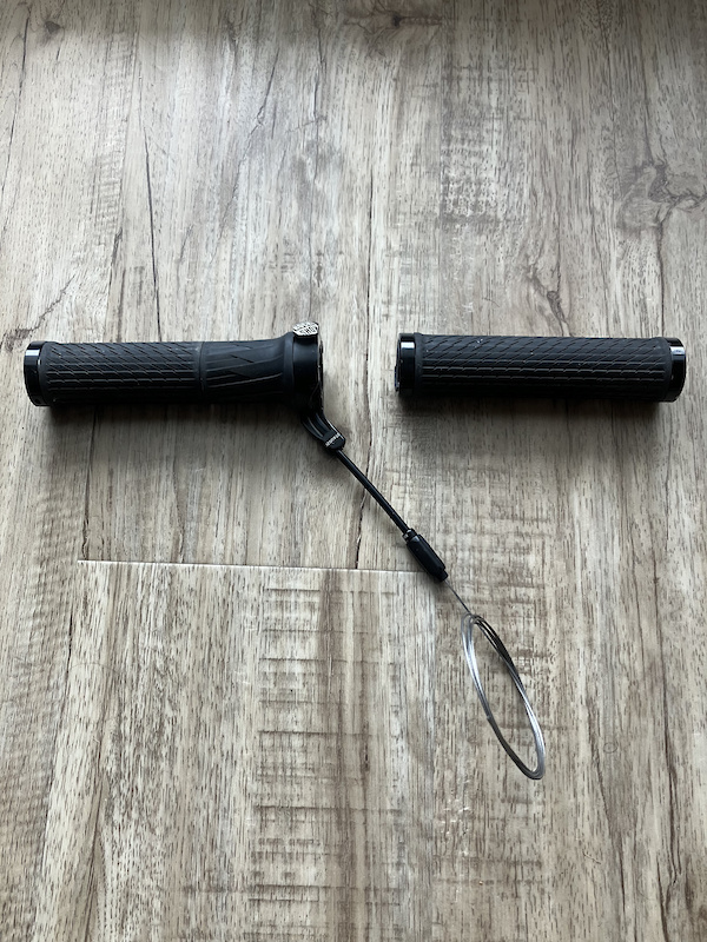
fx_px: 762
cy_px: 471
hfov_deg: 49.7
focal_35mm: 28
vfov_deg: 63.4
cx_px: 354
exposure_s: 1/60
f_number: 1.8
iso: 64
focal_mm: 3.99
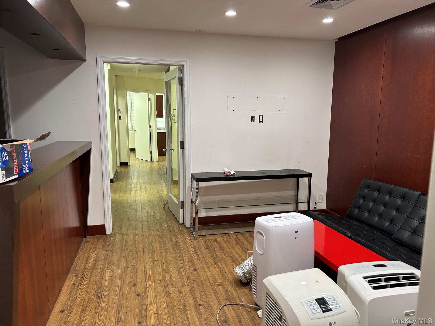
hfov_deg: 67.3
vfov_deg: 53.1
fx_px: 327
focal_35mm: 26
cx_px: 218
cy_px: 163
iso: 80
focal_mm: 5.7
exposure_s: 1/60
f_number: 1.5
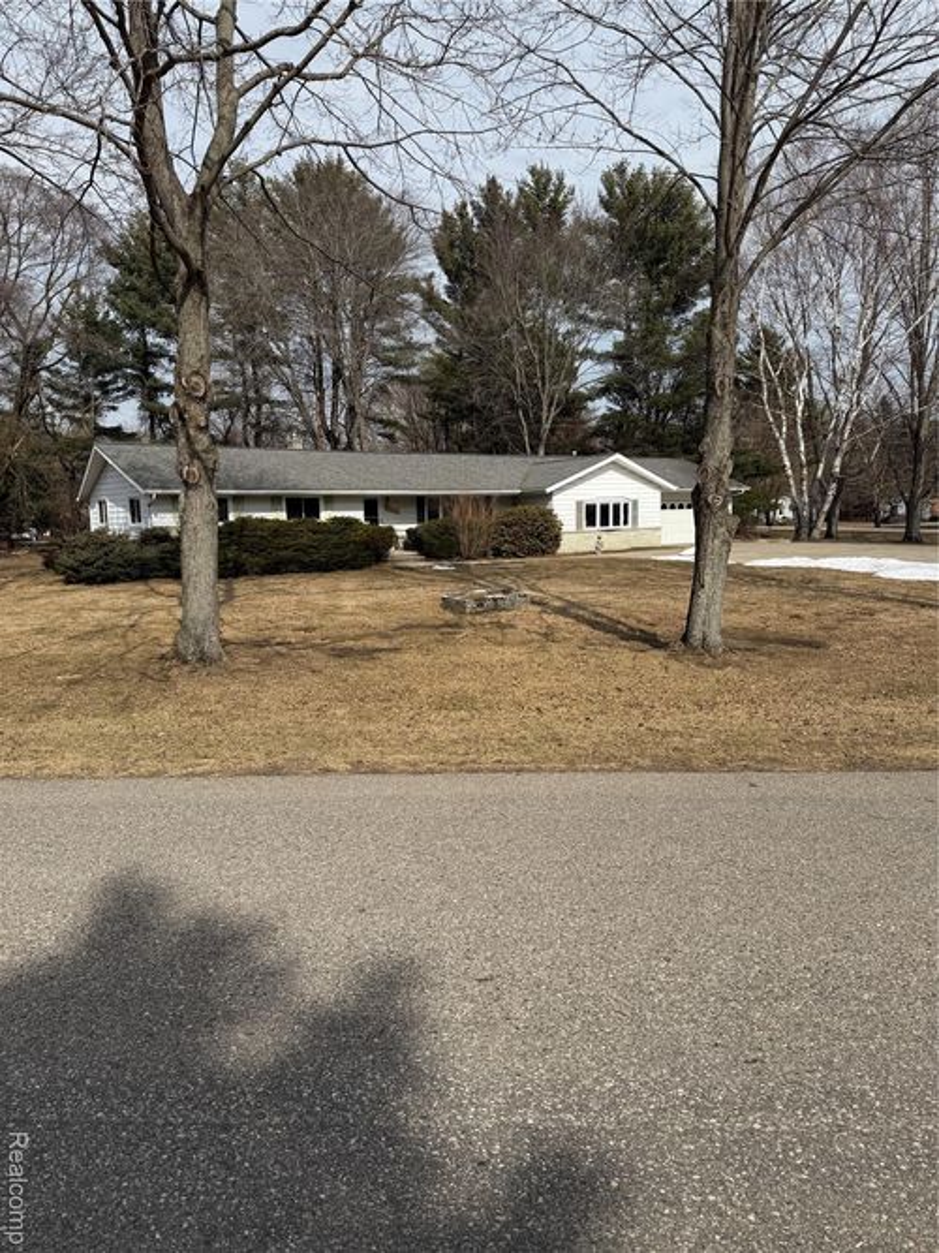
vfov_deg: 71.6
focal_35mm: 24
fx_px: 868
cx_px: 470
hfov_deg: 56.8
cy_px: 626
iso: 80
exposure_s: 1/6711
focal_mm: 6.76
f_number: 1.78
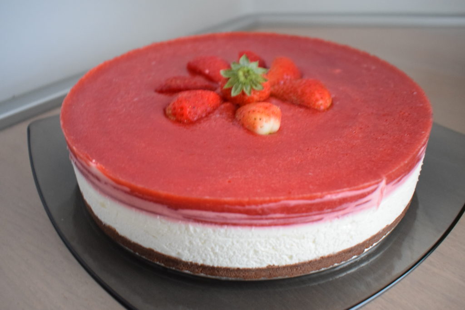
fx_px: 407
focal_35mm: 32
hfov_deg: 59.5
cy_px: 155
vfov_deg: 41.7
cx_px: 232
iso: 3200
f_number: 3.8
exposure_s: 1/40
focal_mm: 21
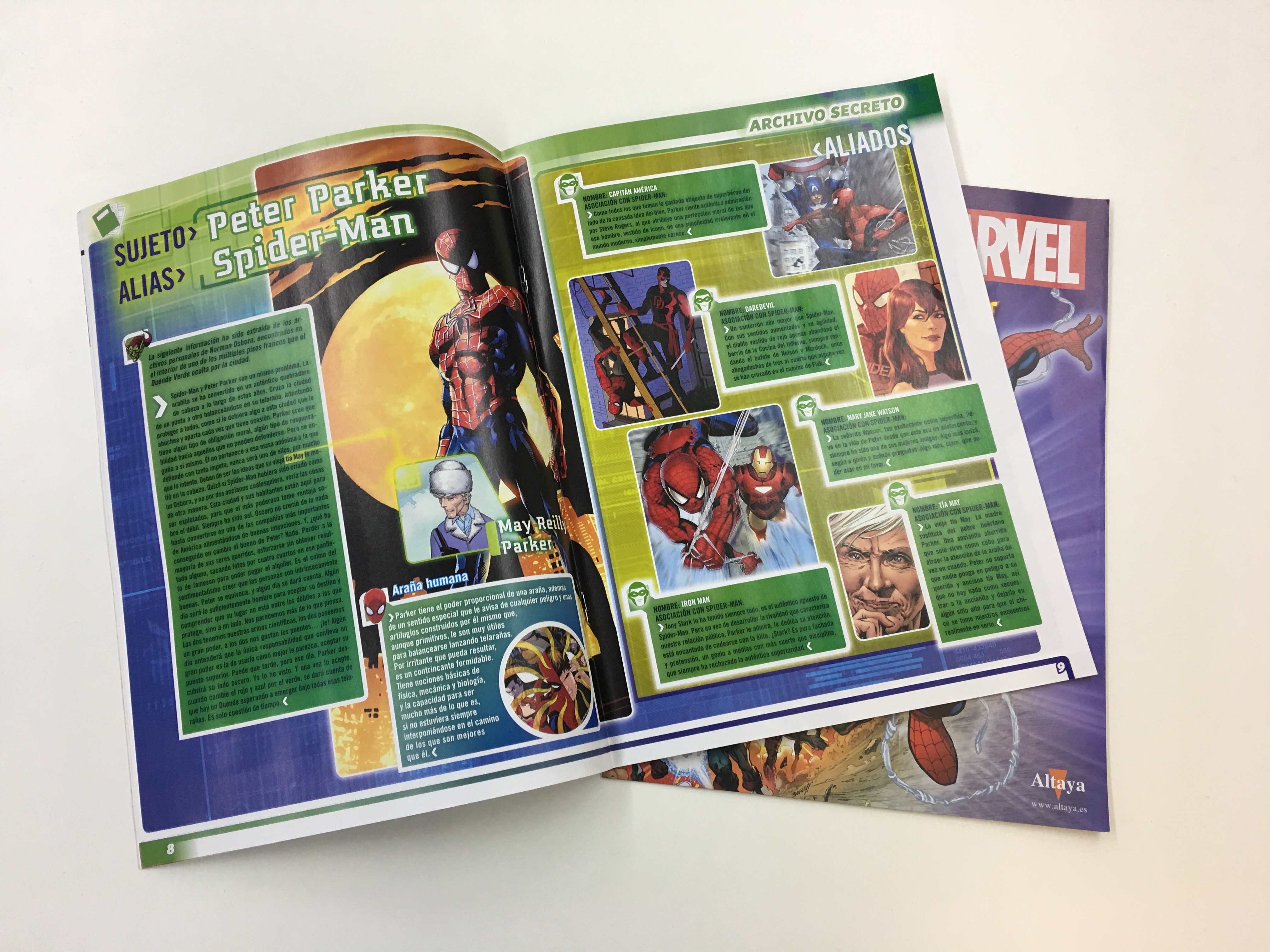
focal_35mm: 29
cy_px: 476
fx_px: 1064
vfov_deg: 48.2
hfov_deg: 61.7
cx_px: 635
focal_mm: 4.15
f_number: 2.2
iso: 50
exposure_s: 1/33
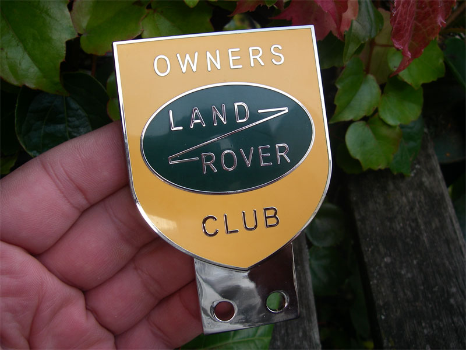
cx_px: 233
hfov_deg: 49.0
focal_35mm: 38
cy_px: 175
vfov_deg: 37.7
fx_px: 512
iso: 64
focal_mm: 6.3
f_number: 3.3
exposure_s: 1/100
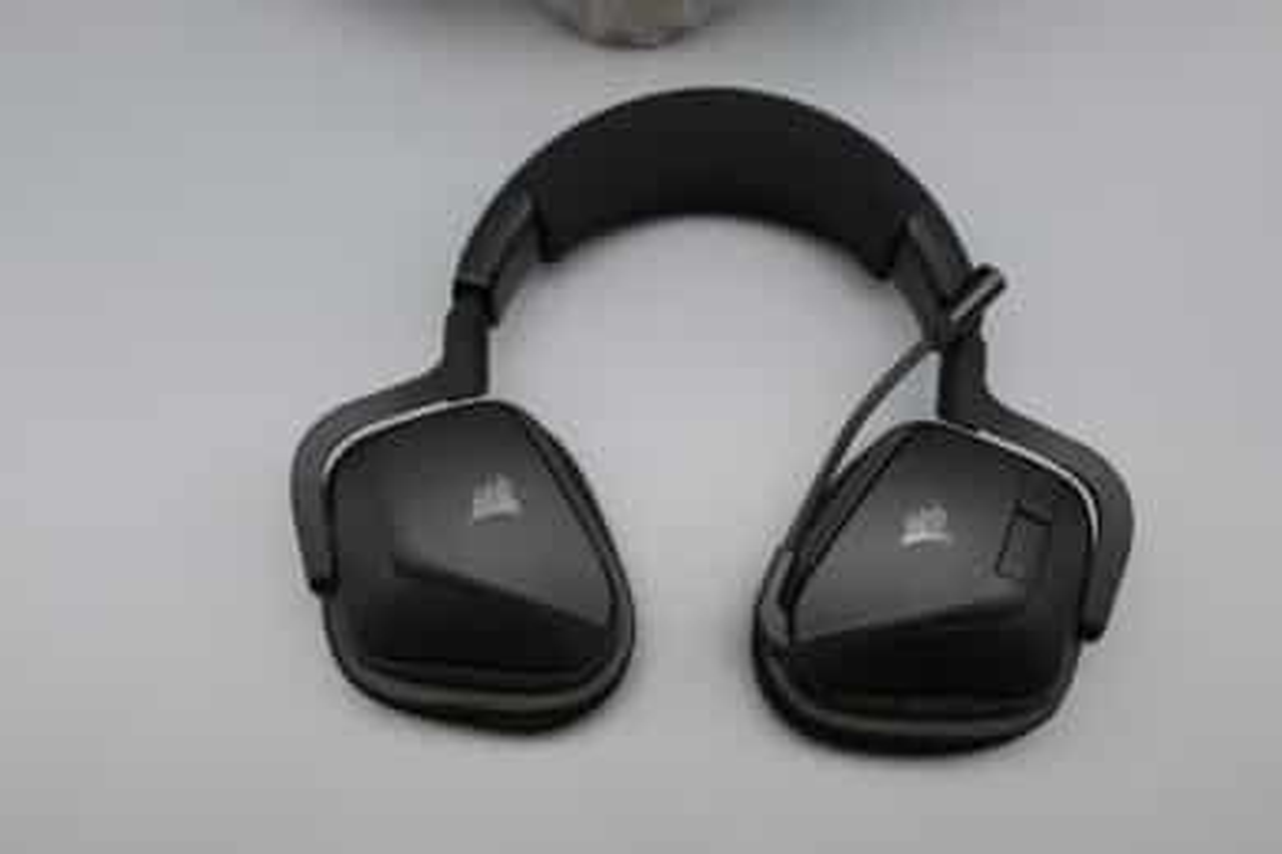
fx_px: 1068
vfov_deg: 43.6
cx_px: 641
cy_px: 427
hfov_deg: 61.9
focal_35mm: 30
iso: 500
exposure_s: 1/100
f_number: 8
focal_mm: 20.2
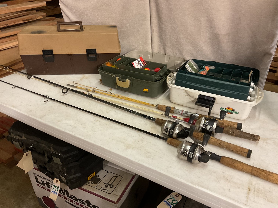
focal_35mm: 29
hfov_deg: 61.7
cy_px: 104
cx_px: 139
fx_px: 233
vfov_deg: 48.2
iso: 200
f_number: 1.8
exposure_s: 1/40
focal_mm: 3
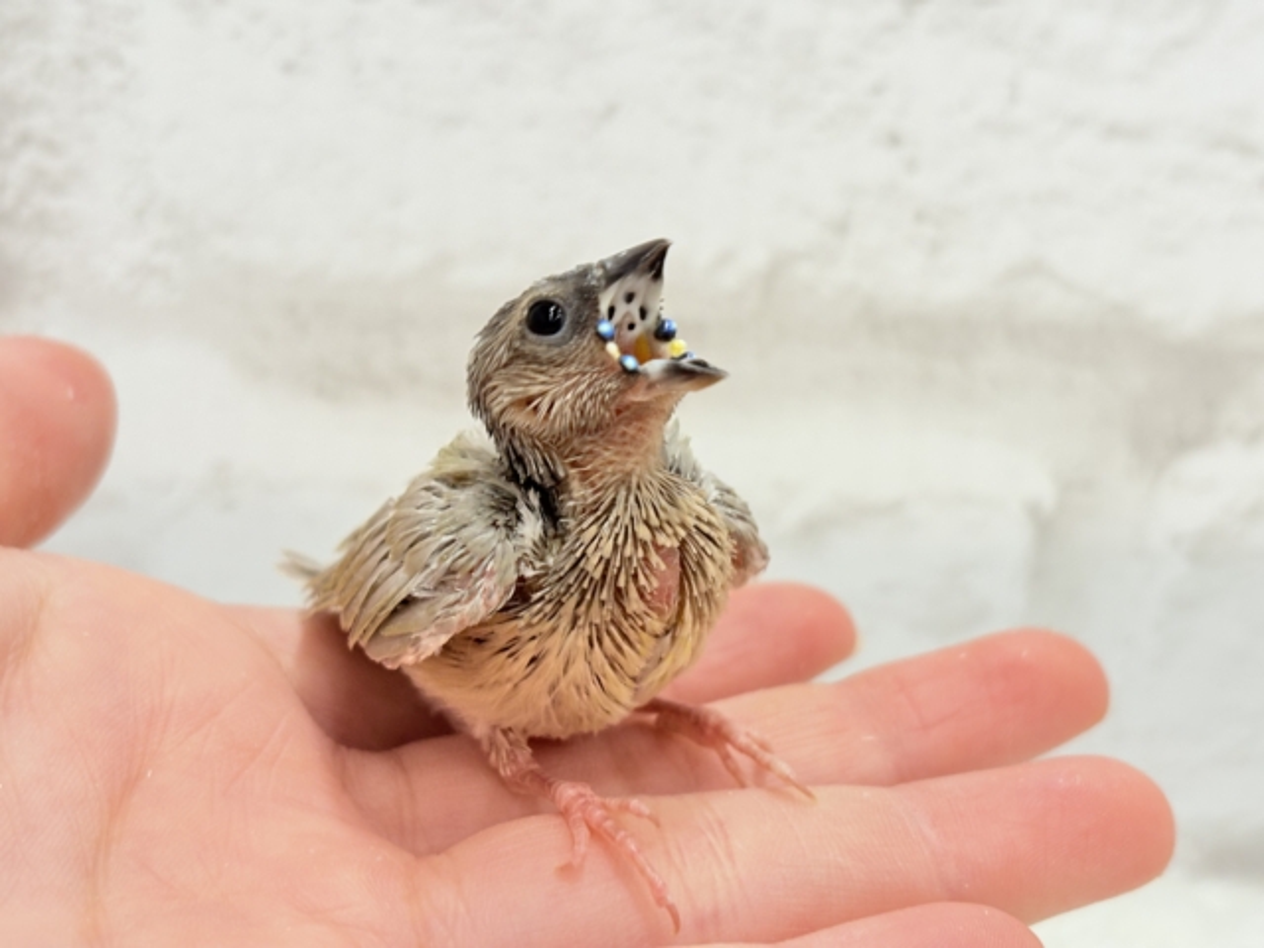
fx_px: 1899
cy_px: 474
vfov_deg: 28.0
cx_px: 632
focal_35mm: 52
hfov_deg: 36.8
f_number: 1.6
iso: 64
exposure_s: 1/50
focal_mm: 5.96
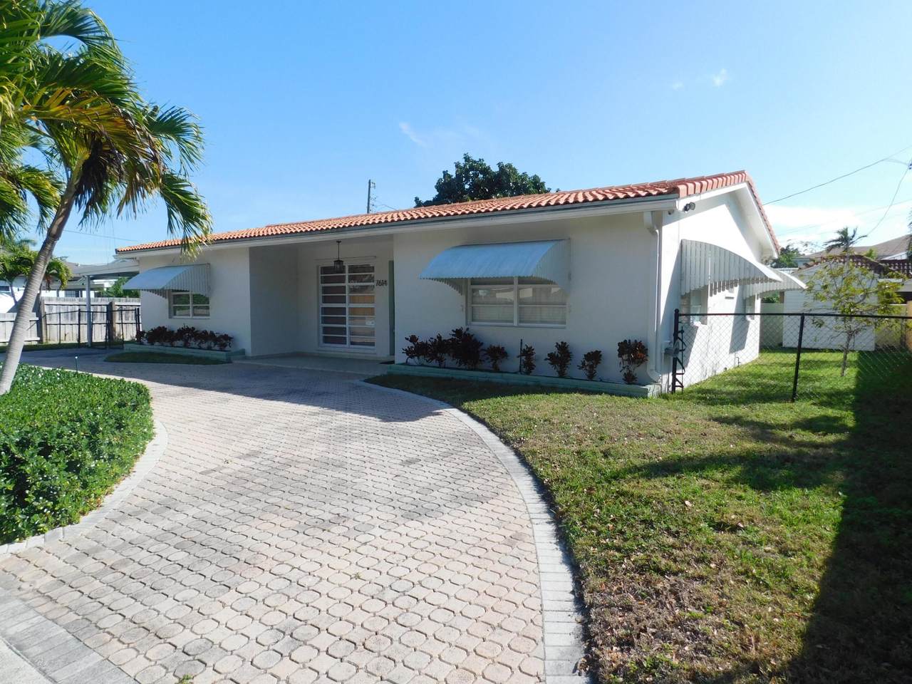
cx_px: 456
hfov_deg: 73.9
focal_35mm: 23
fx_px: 606
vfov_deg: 58.9
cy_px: 342
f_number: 6
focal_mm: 4
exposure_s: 1/400
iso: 125
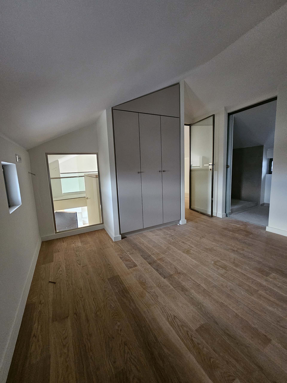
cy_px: 192
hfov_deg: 89.9
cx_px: 144
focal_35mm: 13
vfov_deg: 106.2
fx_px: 144
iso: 800
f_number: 2.2
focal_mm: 2.2
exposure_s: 1/25
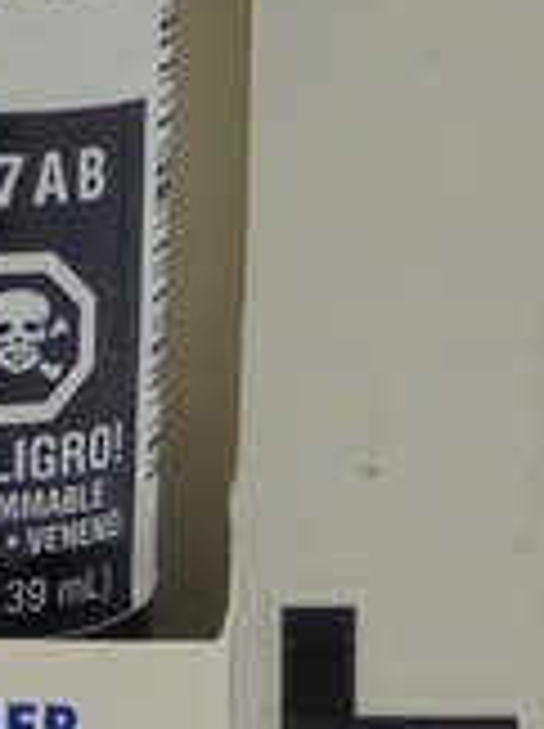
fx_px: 2878
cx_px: 81
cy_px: 277
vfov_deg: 14.4
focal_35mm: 137
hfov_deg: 10.8
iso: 100
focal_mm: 4.6
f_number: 3.5
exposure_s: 1/160
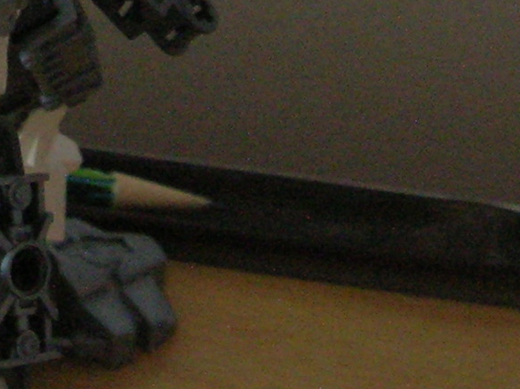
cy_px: -199
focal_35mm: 135
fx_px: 2026
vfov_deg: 10.6
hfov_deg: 14.4
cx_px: 18
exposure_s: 2
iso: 200
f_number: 2.9
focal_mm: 5.7
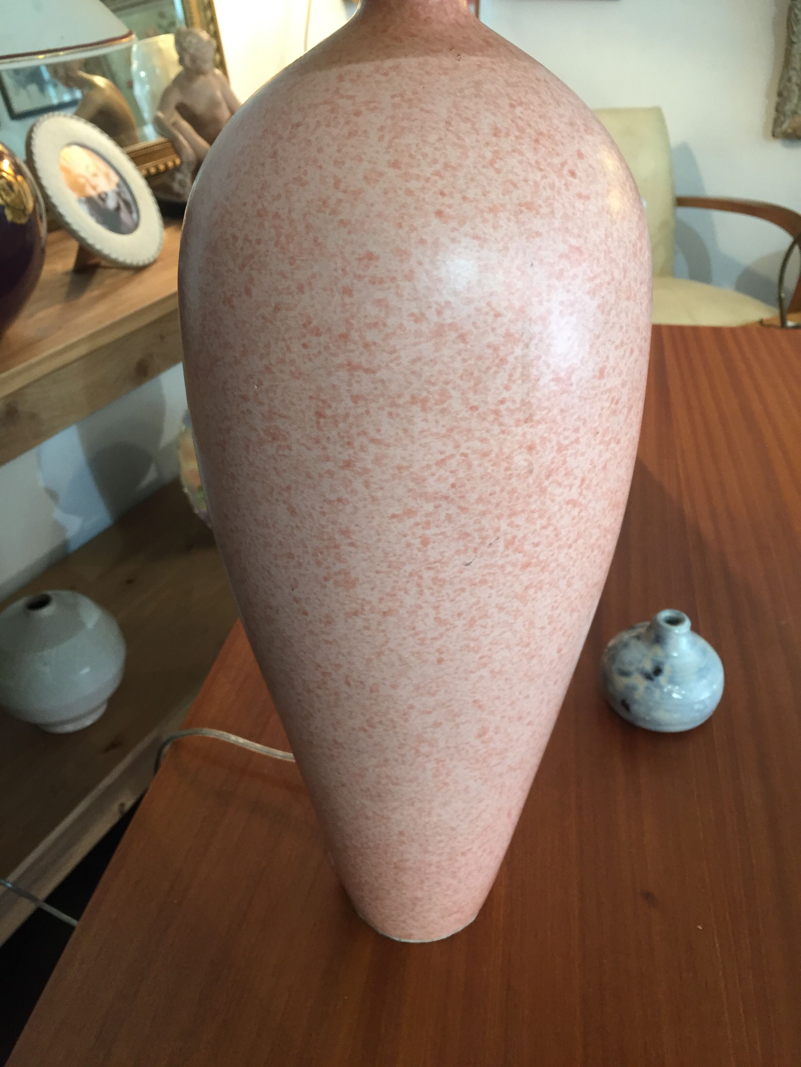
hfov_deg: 48.2
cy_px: 534
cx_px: 400
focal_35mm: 29
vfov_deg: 61.7
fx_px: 895
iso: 125
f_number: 2.2
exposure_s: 1/33
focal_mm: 4.15
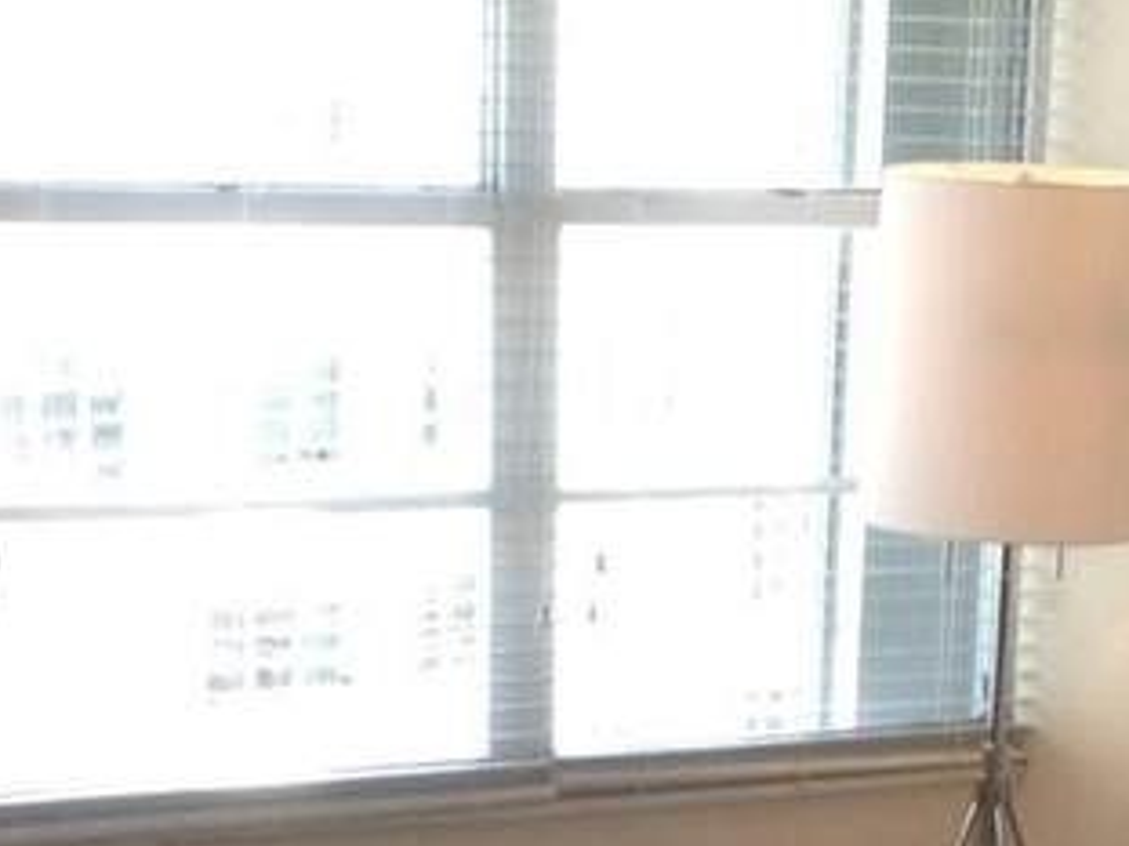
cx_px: 911
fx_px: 4695
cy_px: 1500
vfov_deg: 9.8
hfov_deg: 13.6
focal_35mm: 144
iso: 64
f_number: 2.4
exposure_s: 1/60
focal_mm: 4.28
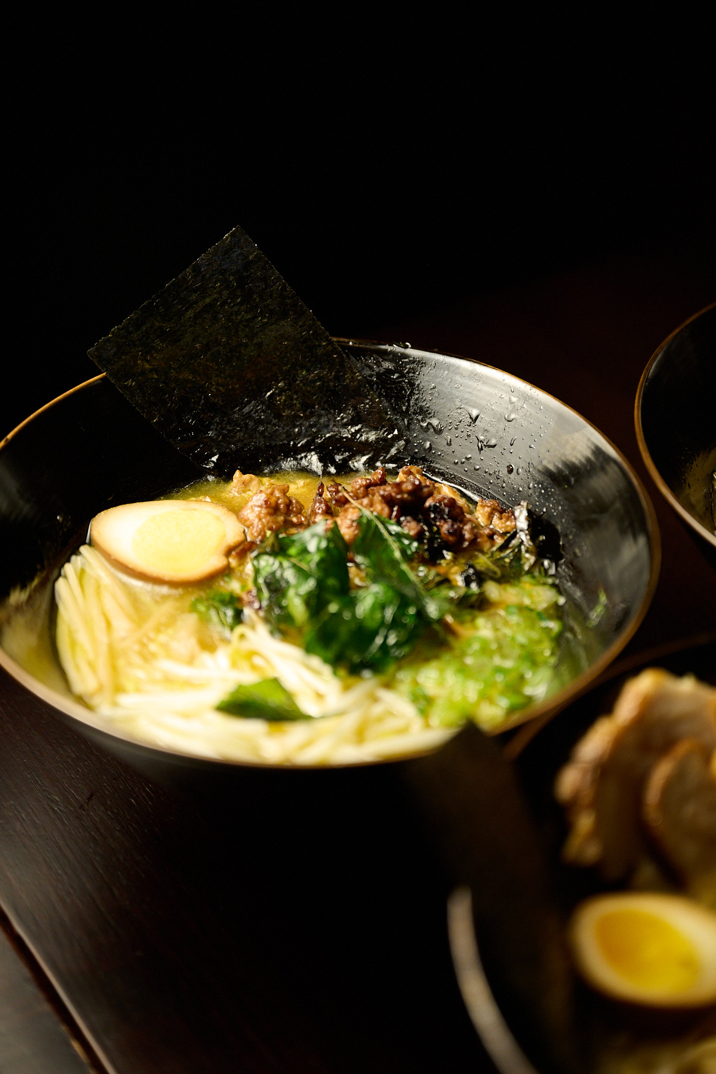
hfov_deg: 19.5
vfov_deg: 28.8
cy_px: 537
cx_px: 358
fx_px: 2089
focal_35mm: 70
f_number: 2.8
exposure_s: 1/400
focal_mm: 70
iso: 1600
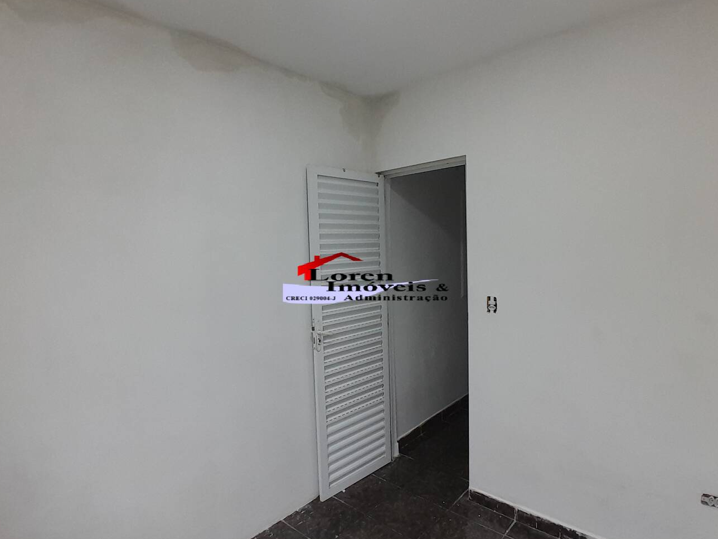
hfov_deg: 84.7
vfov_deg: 68.7
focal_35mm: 19
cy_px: 277
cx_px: 366
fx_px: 394
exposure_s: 1/60
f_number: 2.2
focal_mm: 1.46
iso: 64
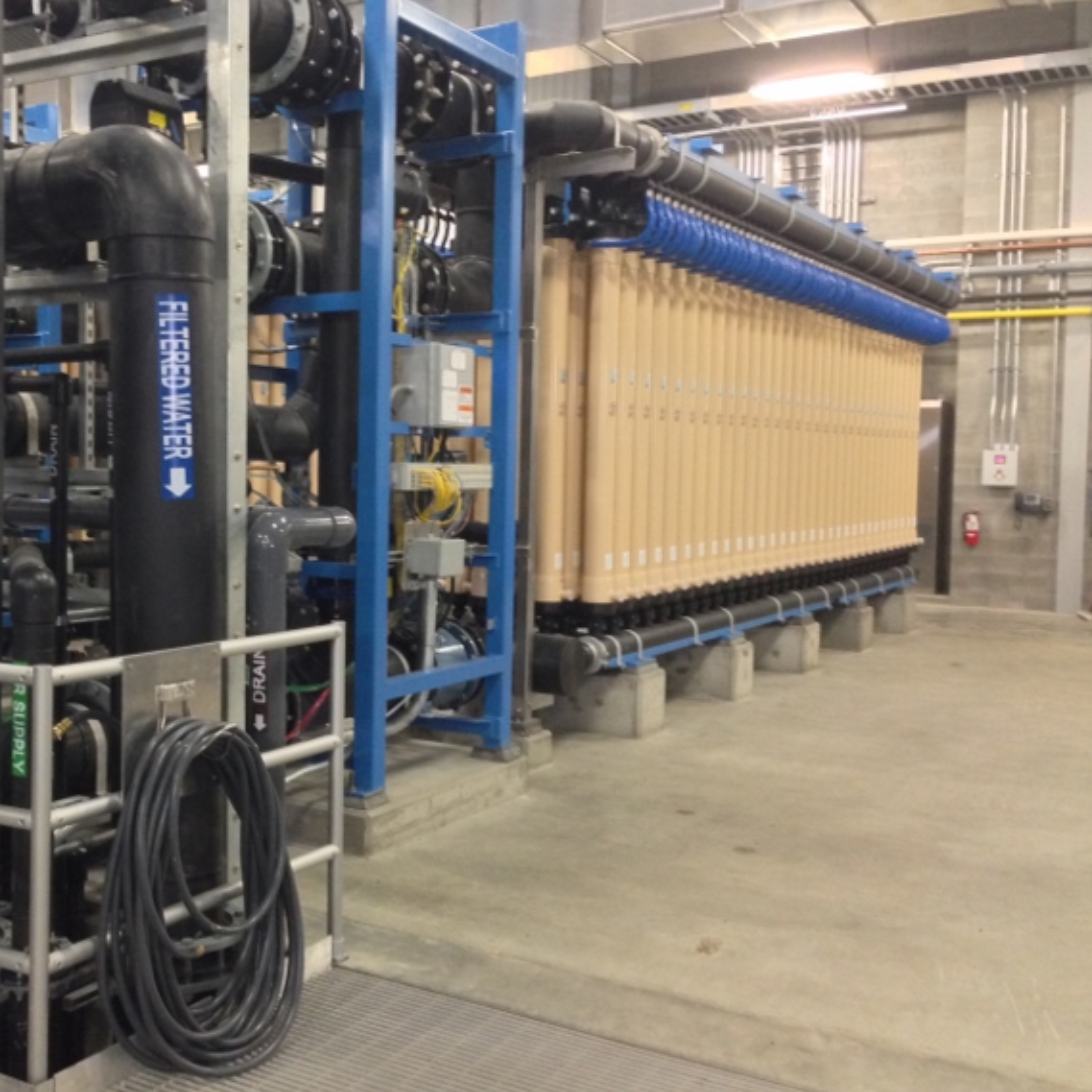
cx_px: 349
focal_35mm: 41
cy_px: 534
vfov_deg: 40.9
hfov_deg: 40.3
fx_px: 1463
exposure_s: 1/20
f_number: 2.4
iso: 400
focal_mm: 4.12
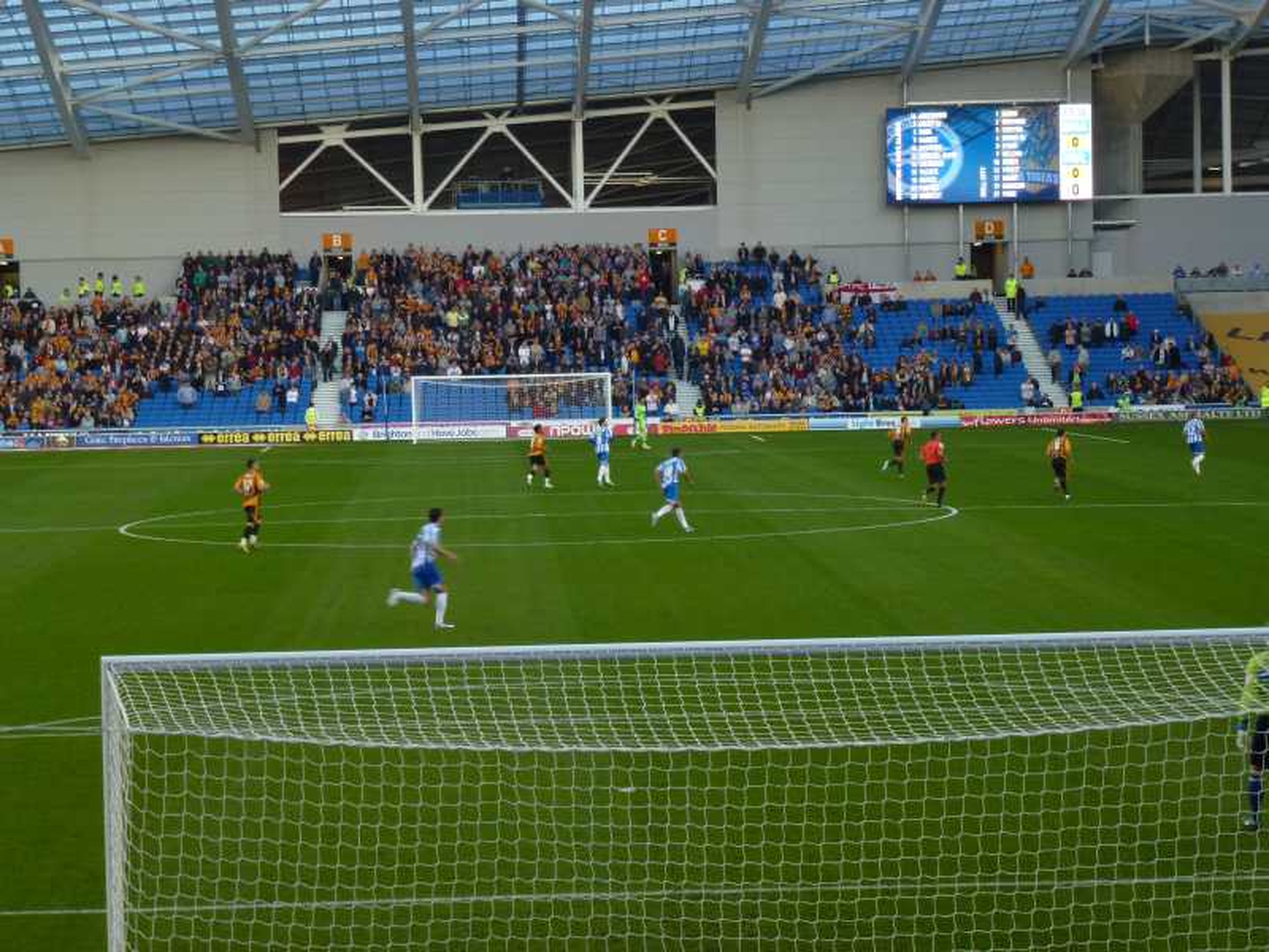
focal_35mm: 89
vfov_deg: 16.6
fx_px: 3263
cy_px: 476
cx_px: 634
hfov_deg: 22.0
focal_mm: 16
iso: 160
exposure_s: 1/60
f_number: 4.9
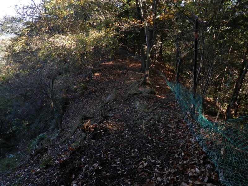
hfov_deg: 69.4
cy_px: 93
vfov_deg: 54.9
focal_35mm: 25
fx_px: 179
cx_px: 124
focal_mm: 4.5
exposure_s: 1/125
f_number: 3
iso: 80
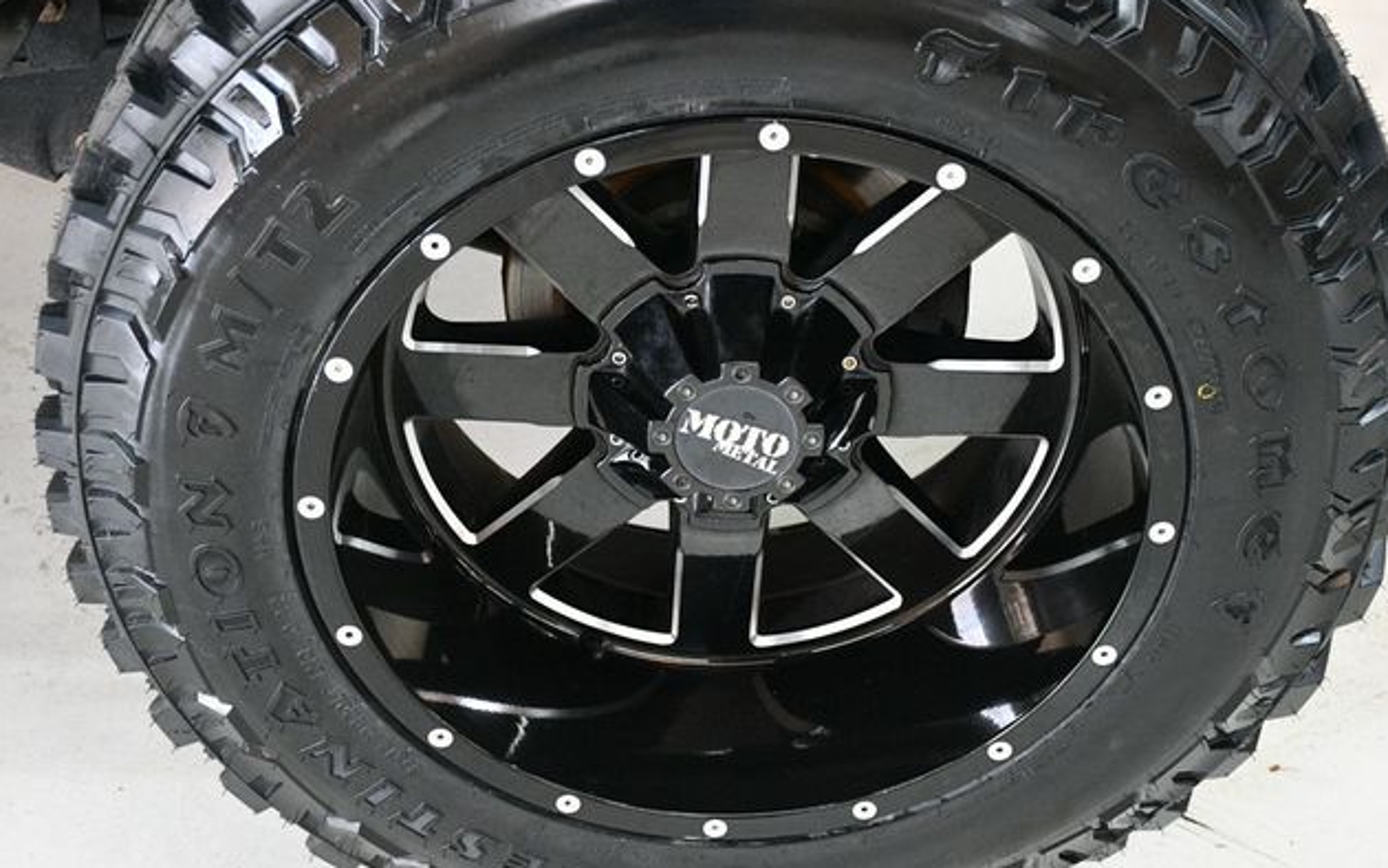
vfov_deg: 22.0
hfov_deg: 34.5
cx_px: 703
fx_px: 2232
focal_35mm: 59
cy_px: 423
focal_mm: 38
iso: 3200
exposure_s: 1/100
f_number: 4.2
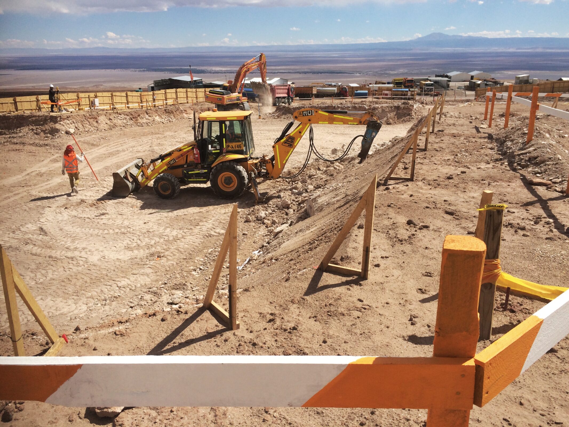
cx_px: 284
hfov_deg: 61.7
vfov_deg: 48.2
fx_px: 477
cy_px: 214
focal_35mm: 29
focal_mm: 4.15
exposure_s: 1/3731
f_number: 2.2
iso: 32
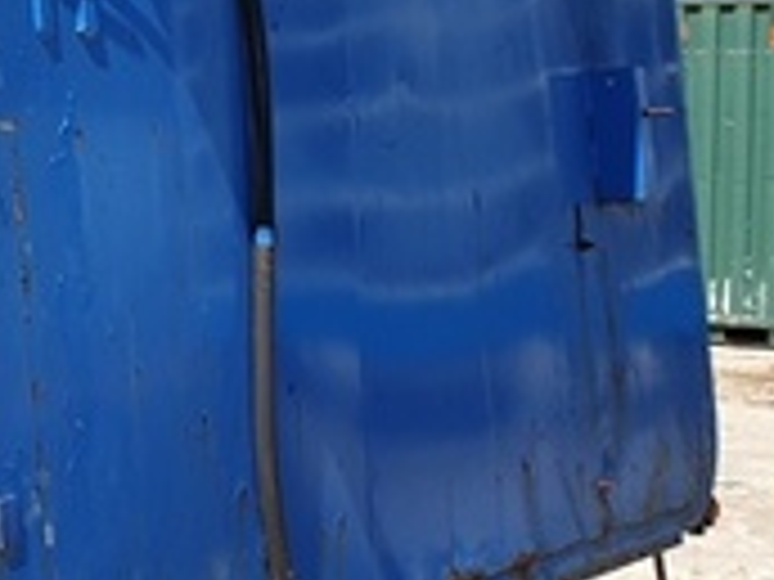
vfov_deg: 14.8
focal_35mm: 100
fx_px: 2236
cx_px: -536
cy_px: 187
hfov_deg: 16.9
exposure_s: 1/1927
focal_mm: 4.3
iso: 50
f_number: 2.4
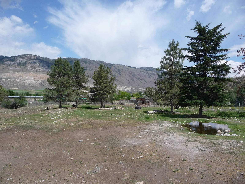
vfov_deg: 49.7
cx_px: 122
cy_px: 92
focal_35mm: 28
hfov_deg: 63.4
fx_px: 198
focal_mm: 4.7
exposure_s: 1/500
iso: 200
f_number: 8
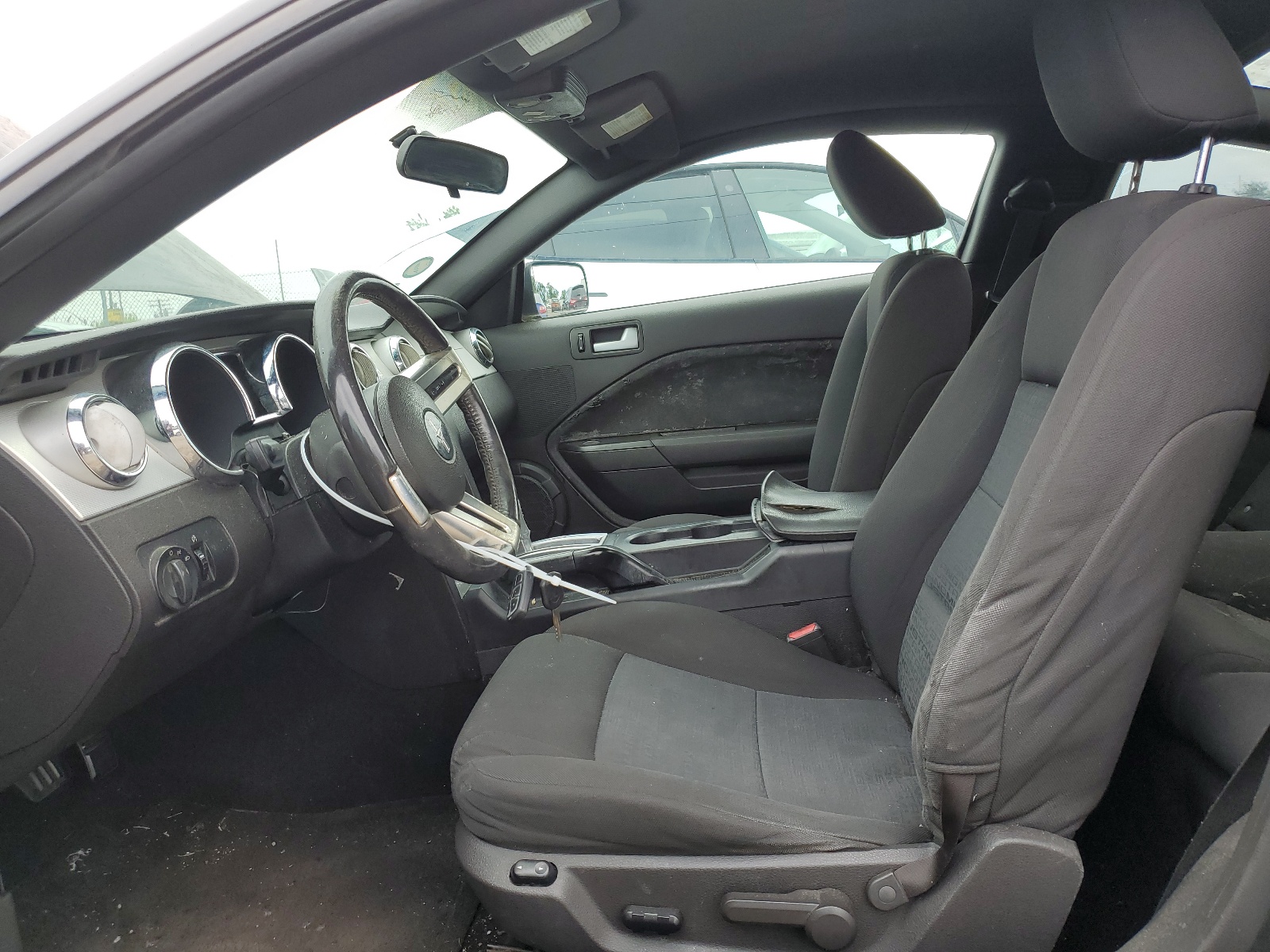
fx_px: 954
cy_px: 476
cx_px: 635
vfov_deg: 53.1
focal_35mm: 26
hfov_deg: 67.3
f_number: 1.5
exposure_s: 1/588
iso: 50
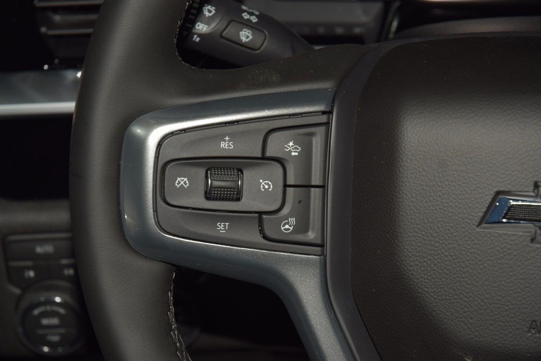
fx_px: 1578
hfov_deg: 19.5
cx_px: 270
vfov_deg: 13.0
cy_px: 180
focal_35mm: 105
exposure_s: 1/125
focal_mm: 70
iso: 100
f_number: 8
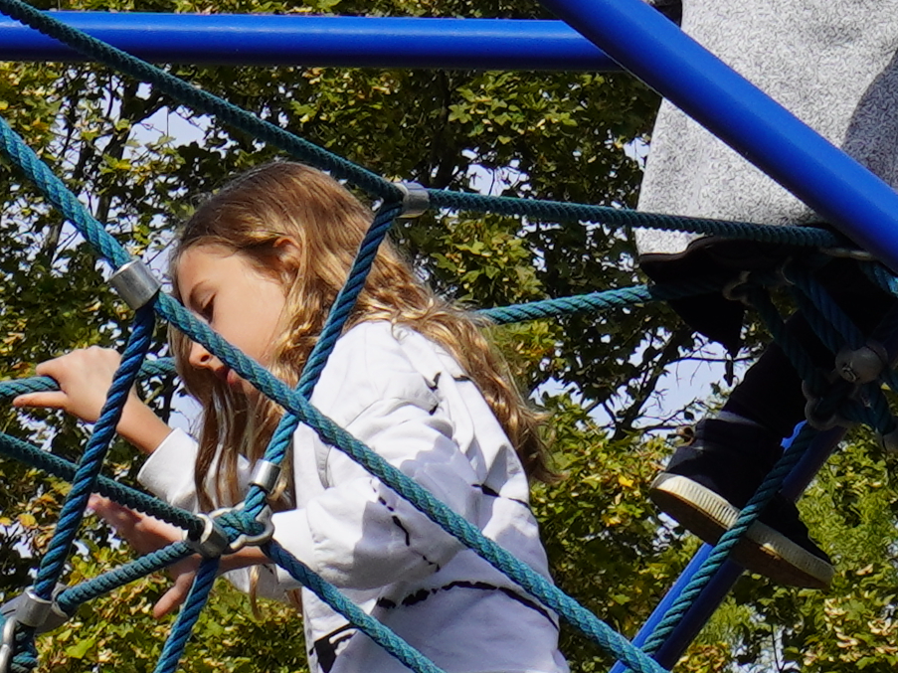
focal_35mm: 431
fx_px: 11184
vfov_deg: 3.4
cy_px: -471
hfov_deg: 4.5
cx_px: 1629
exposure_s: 1/250
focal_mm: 45
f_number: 10
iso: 100
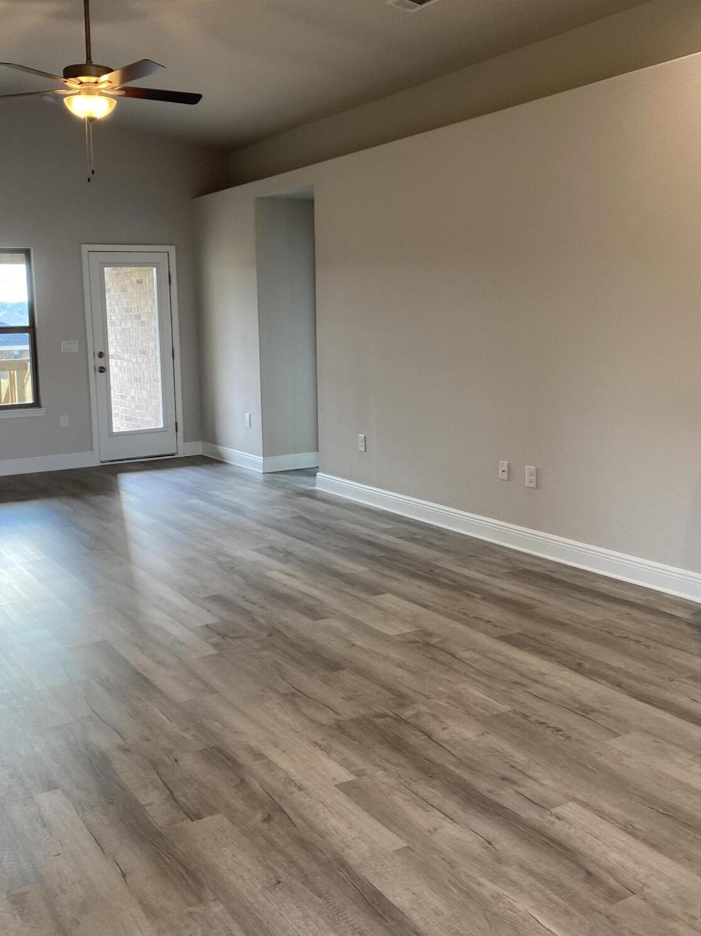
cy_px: 417
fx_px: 945
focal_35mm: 35
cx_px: 266
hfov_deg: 40.4
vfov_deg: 52.5
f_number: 1.8
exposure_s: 1/60
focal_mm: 4.25
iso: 64
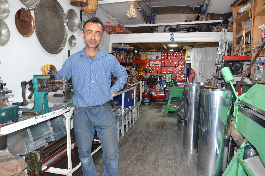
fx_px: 198
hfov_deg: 67.5
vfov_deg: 47.7
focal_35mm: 27
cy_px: 88
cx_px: 132
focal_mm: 18
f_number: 5.6
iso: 1600
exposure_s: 1/60
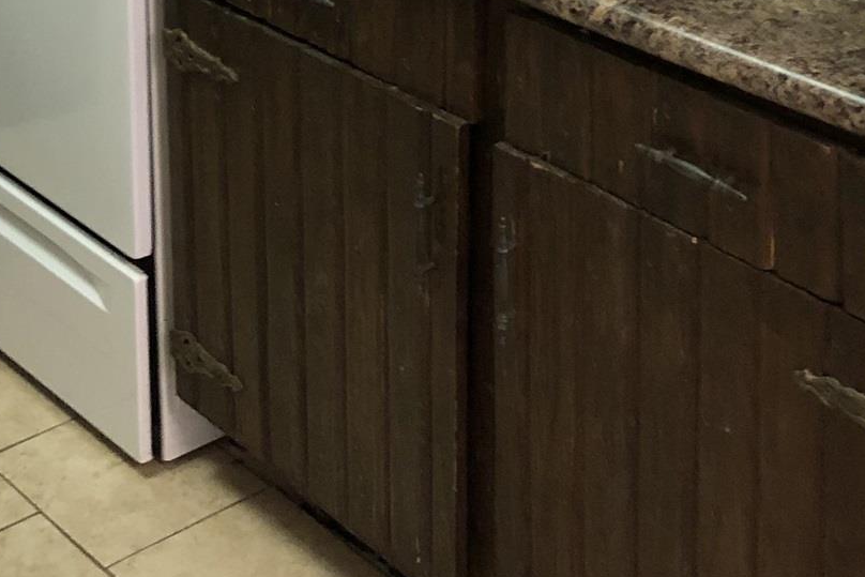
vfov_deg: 15.2
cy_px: -303
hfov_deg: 24.4
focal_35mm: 83
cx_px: 549
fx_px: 1995
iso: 64
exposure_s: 1/15
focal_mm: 3.99
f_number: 1.8
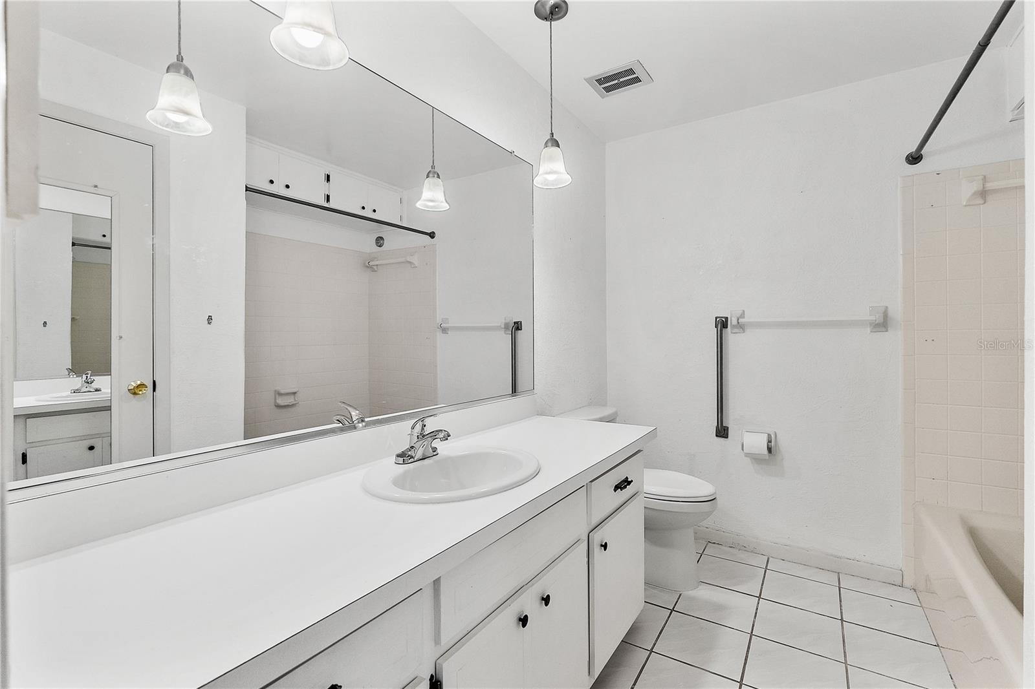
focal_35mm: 16
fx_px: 474
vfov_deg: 72.0
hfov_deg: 95.0
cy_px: 344
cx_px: 518
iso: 1600
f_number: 5.6
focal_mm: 16.5
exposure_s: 1/25
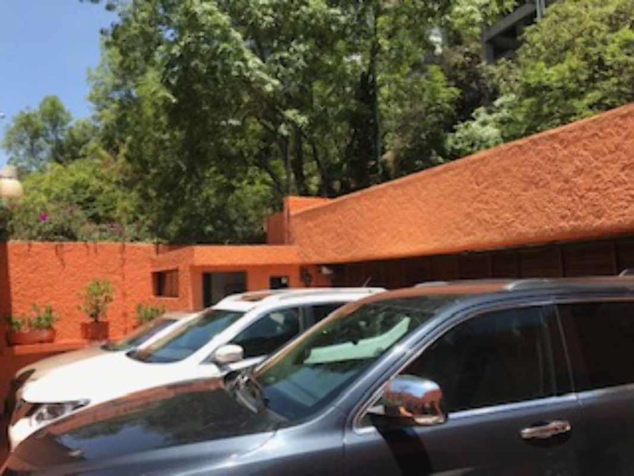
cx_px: 317
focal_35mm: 28
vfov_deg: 49.8
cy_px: 238
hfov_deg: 63.4
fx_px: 513
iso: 20
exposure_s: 1/1153
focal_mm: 3.99
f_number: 1.8
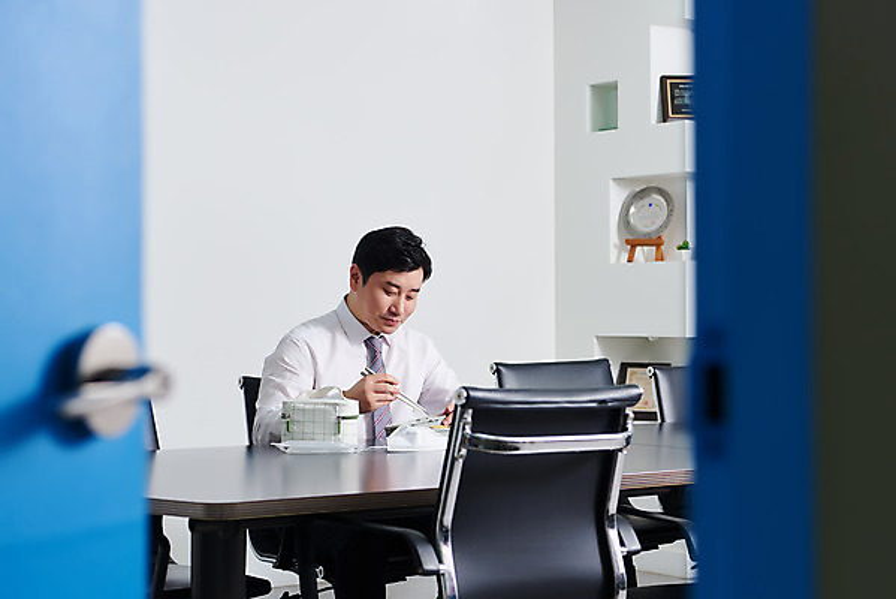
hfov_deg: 28.8
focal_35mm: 70
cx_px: 448
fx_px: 1743
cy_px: 300
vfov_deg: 19.5
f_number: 5
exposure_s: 1/100
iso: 100
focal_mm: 70
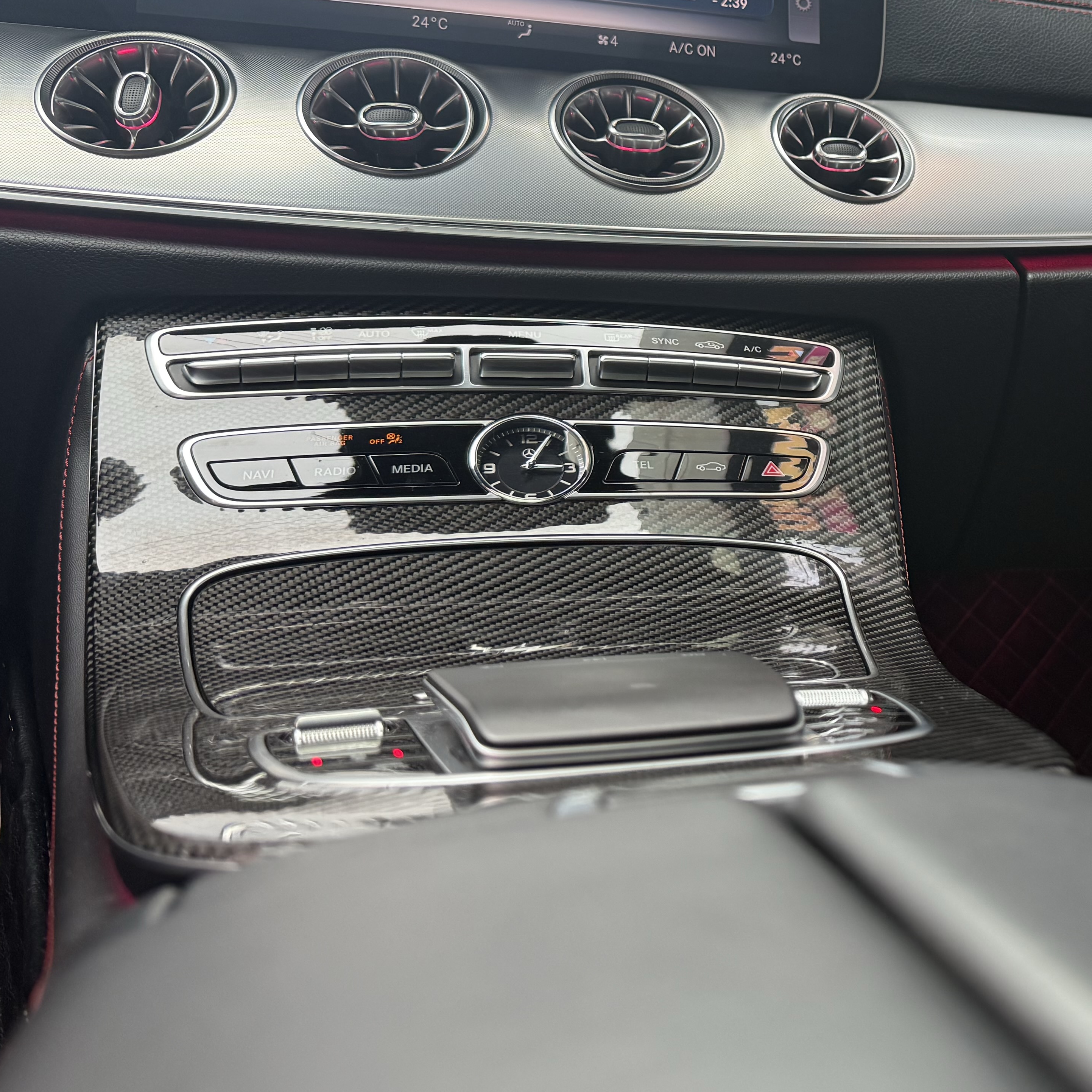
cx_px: 1034
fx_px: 1499
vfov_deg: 39.4
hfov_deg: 36.8
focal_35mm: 42
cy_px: 335
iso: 160
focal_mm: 6.76
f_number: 1.78
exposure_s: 1/112
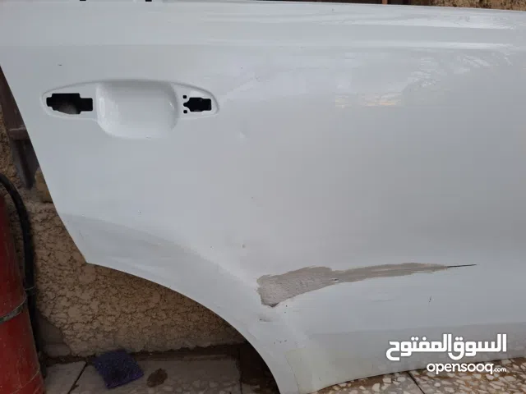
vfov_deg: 58.9
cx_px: 263
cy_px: 197
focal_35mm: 23
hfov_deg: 73.9
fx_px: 349
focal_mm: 5.54
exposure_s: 1/100
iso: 80
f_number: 1.8
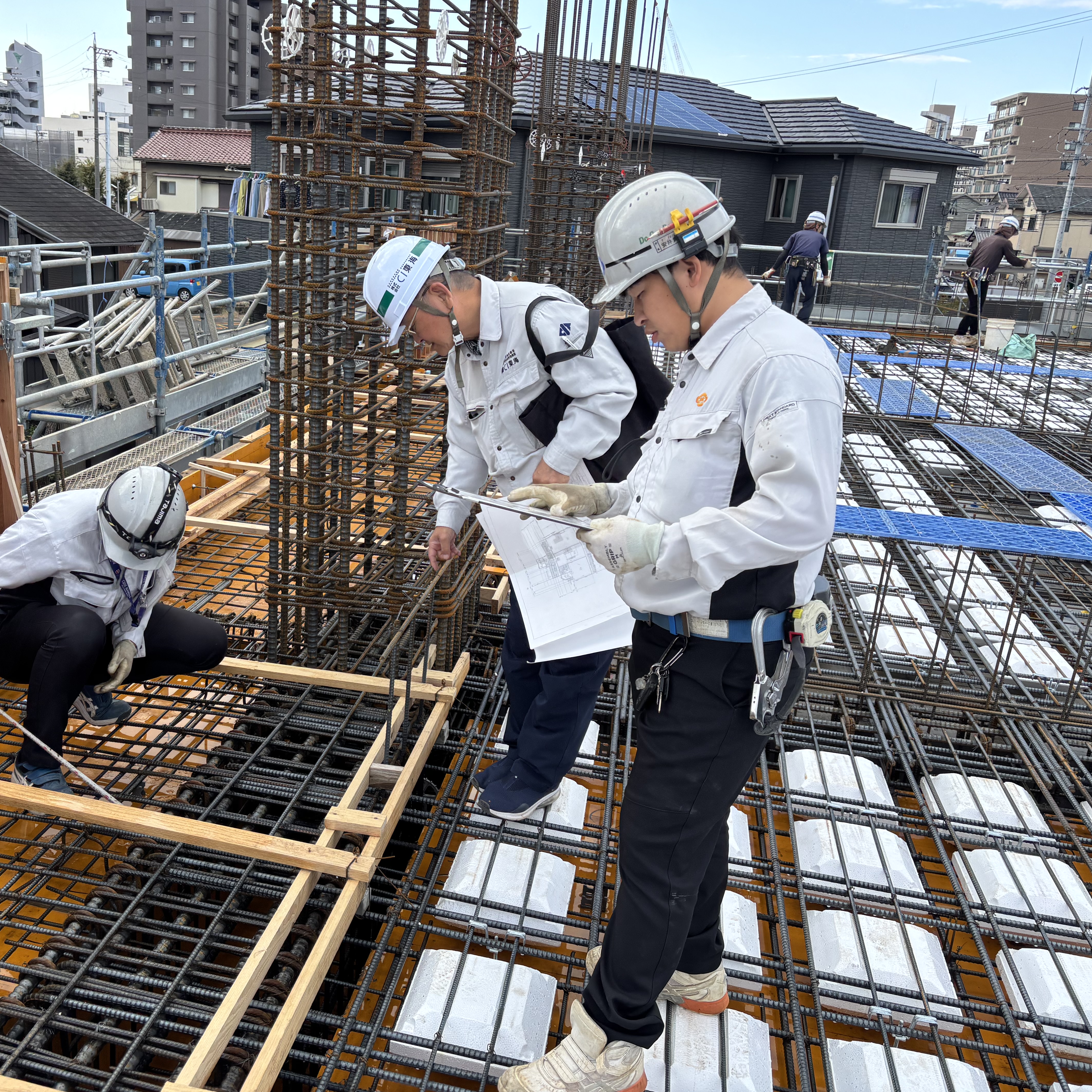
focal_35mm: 31
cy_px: 544
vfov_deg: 52.5
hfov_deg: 51.9
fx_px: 1106
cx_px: 402
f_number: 1.6
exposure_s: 1/1103
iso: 50
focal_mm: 5.96
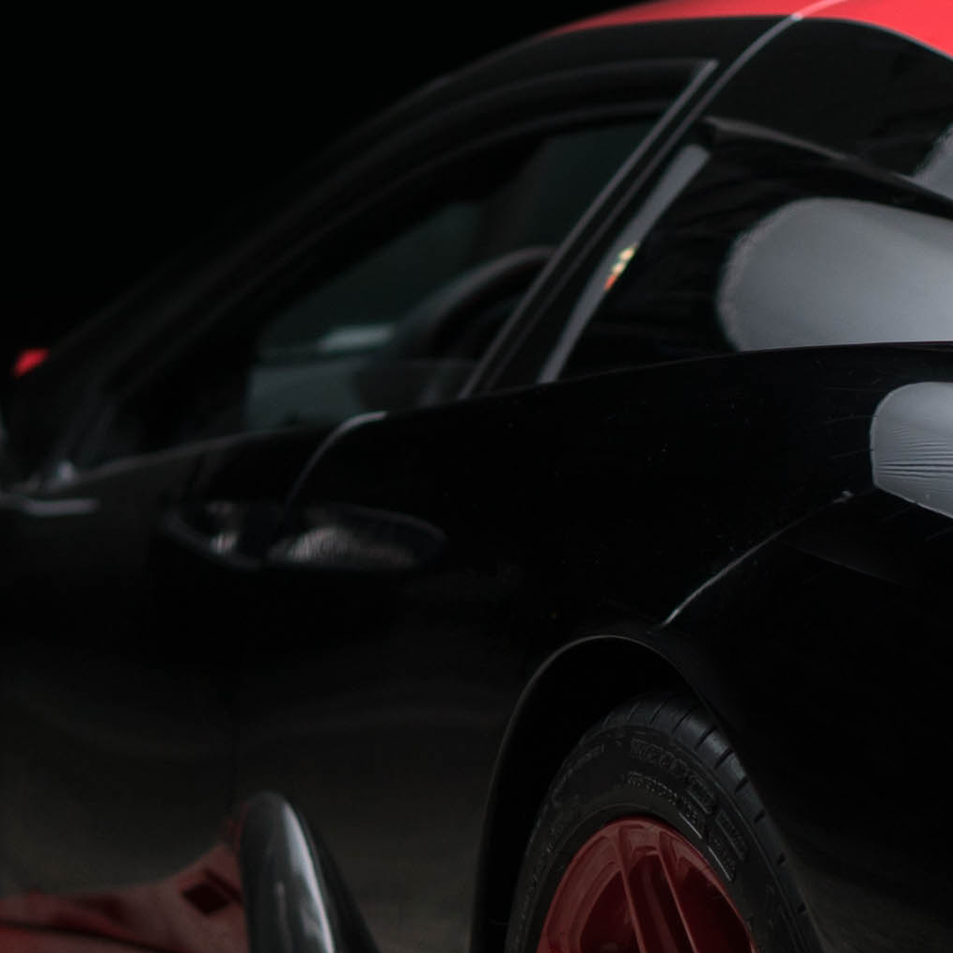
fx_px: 5420
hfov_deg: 10.0
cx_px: 616
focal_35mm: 174
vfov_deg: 10.0
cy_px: 643
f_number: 1.8
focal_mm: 50
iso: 500
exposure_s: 1/200
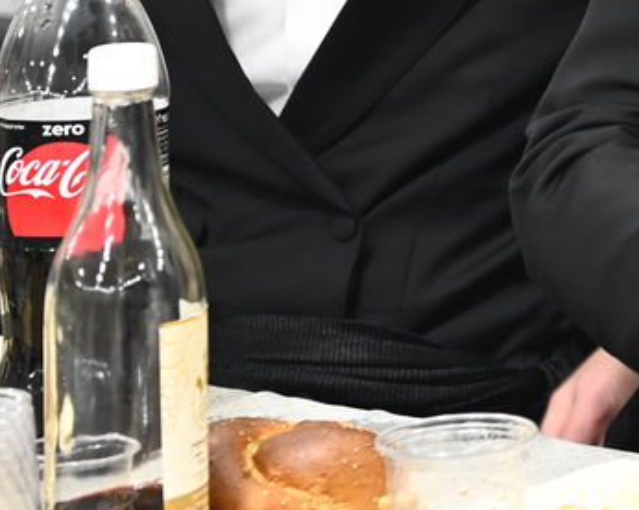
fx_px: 3589
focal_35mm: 190
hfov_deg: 9.5
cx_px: 1258
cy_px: -218
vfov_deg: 8.0
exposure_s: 1/160
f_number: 4.5
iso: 2000
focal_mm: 50
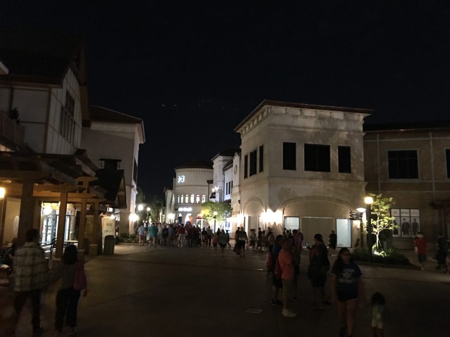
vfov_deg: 48.2
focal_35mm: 29
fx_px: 377
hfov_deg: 61.7
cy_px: 168
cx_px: 225
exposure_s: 1/4
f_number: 2.2
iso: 320
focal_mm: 4.15
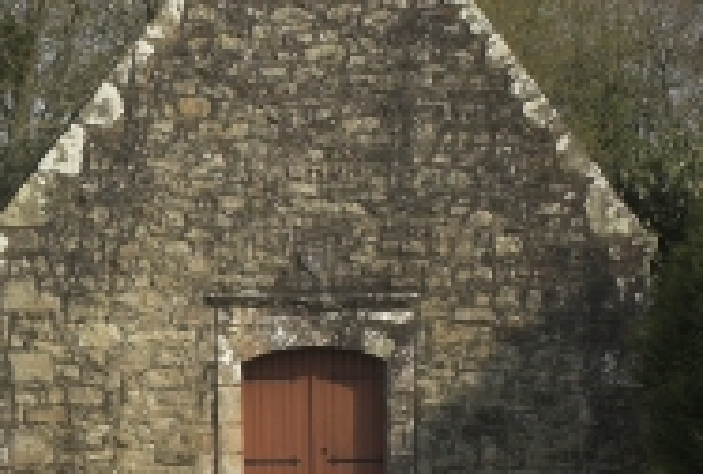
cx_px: -17
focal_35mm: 171
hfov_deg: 11.8
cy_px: 346
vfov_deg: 8.1
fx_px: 3350
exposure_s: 1/250
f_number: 11
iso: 200
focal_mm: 28
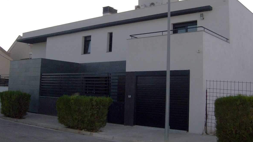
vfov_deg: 29.6
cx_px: 127
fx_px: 268
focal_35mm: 40
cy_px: 54
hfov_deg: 50.5
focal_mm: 6
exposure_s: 1/773
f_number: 4.7
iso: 200
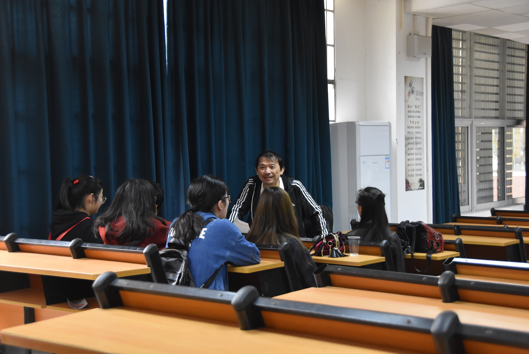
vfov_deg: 25.1
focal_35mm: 54
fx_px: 794
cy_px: 177
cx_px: 264
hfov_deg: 36.8
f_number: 4.2
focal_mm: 36
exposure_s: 1/60
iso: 2200
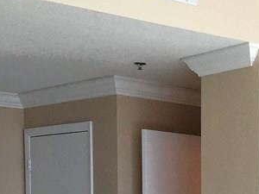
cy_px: 254
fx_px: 741
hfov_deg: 18.9
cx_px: 296
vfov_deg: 14.3
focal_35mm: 99
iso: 32
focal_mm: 4.15
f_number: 2.2
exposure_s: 1/269
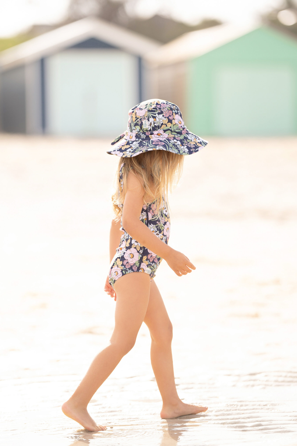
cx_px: 148
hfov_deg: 10.2
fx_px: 1670
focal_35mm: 135
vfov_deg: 15.2
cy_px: 223
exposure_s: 1/3200
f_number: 2.2
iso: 160
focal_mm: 135
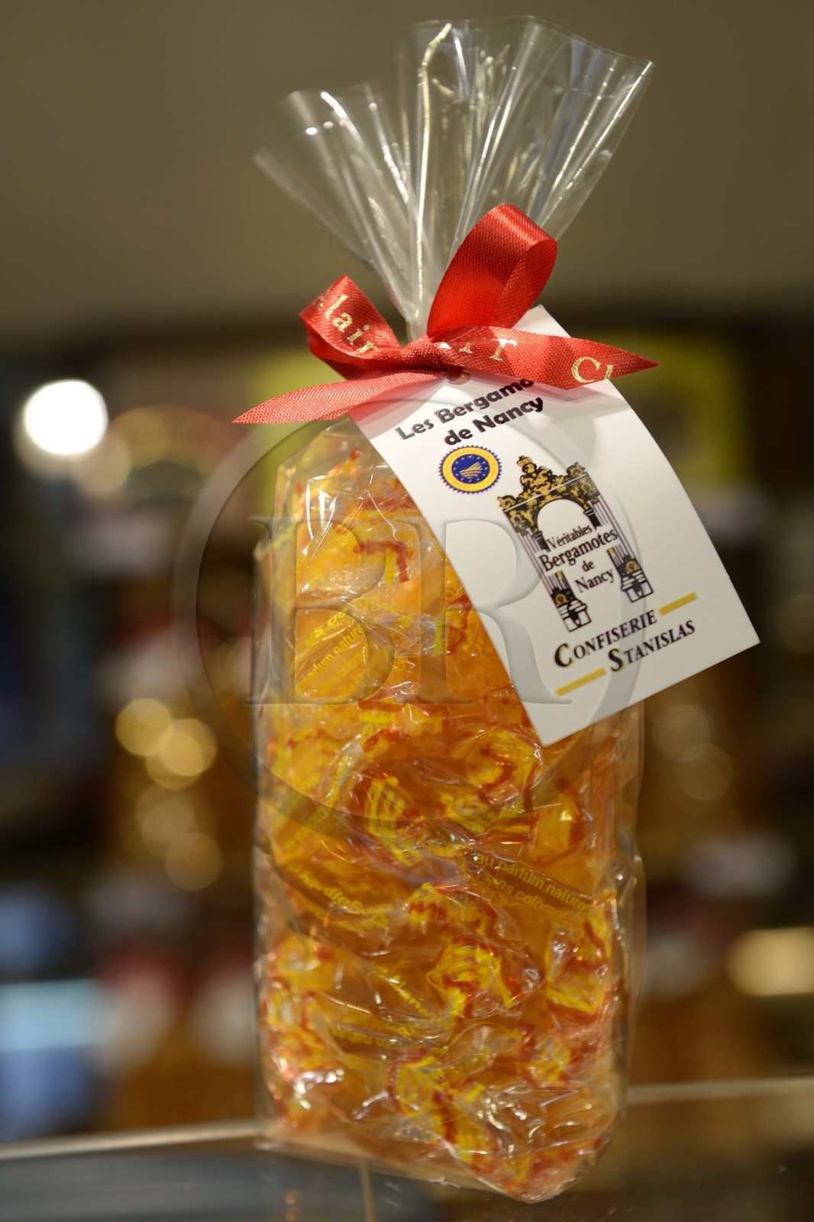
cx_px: 407
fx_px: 1968
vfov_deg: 34.5
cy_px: 611
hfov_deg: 23.4
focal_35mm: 58
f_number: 5
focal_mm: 58
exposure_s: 1/80
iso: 800
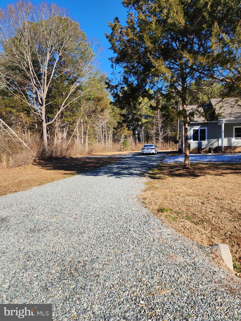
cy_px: 160
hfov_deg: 58.9
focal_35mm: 23
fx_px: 214
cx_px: 120
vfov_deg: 73.9
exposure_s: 1/684
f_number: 1.8
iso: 12
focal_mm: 6.4
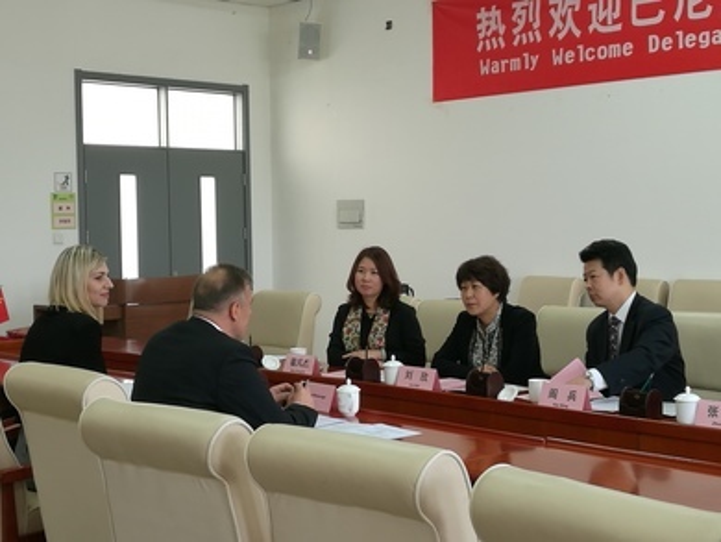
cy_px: 271
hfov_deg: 65.3
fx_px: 563
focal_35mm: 27
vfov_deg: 51.4
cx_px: 360
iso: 100
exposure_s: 1/30
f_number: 2
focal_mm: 4.04
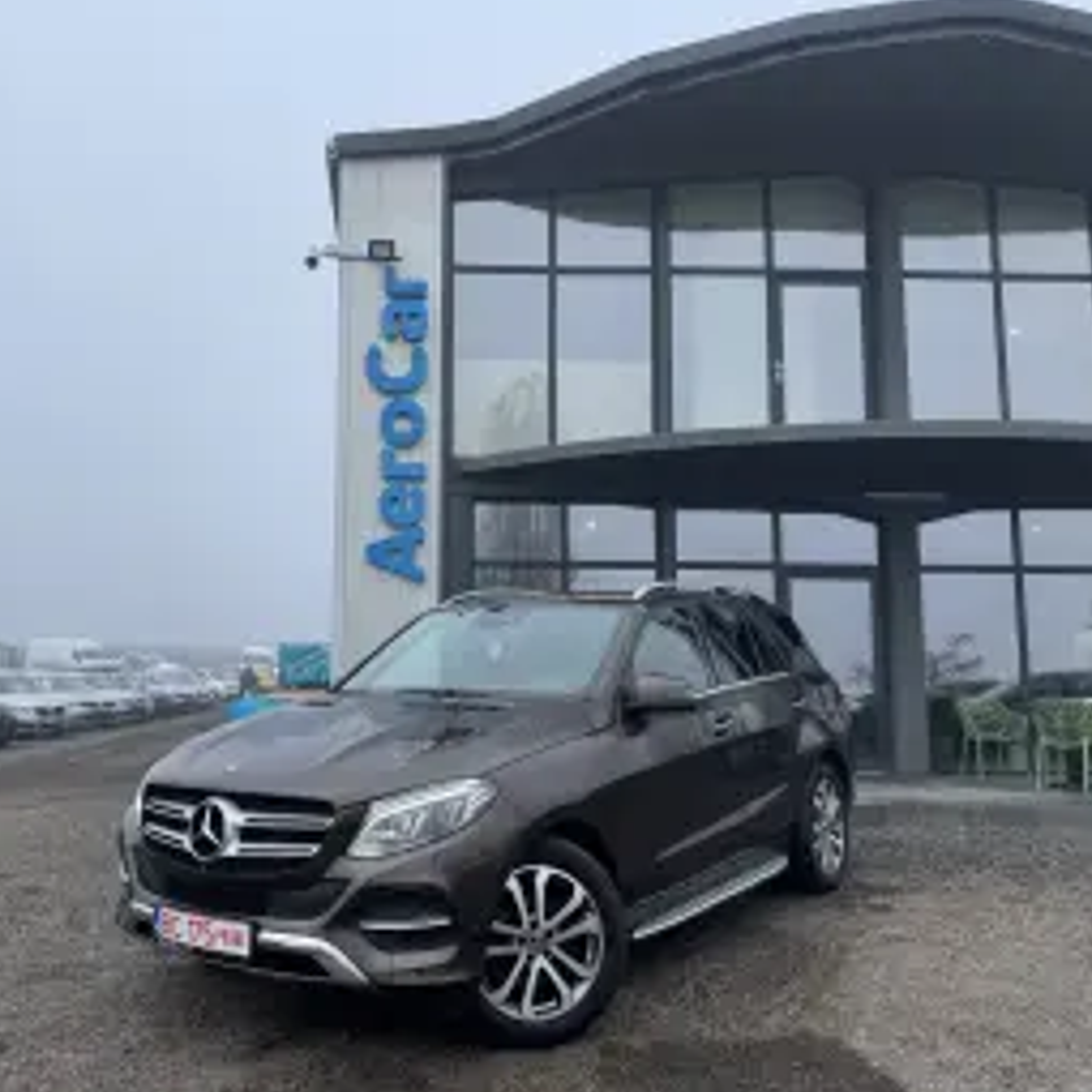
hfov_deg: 53.7
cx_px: 445
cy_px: 544
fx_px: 1071
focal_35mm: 30
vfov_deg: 54.0
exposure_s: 1/1425
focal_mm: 6.76
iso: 80
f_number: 1.78
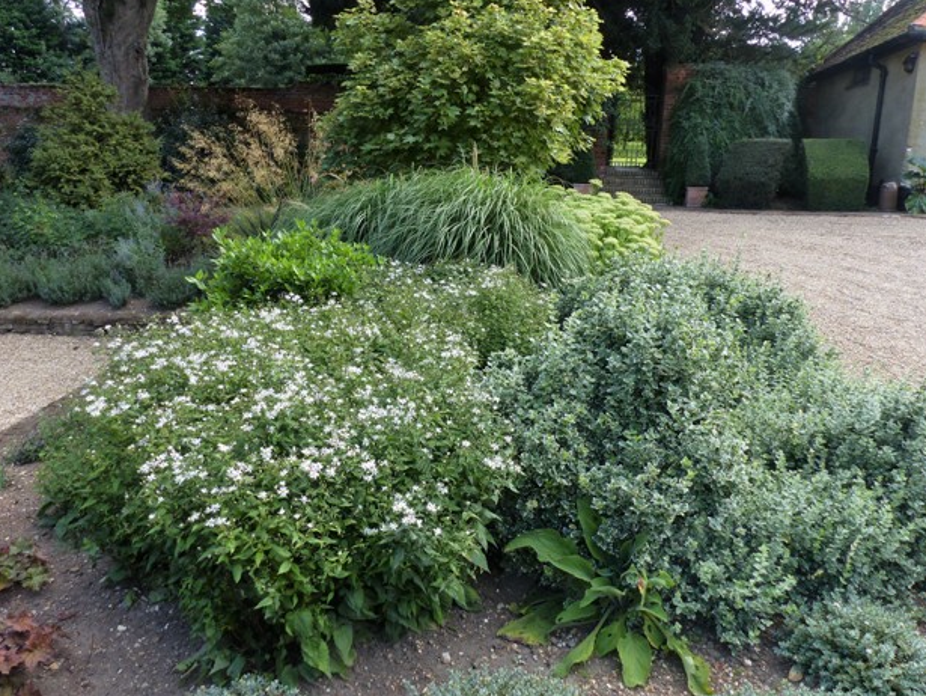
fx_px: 696
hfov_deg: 67.3
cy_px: 336
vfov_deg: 53.1
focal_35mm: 26
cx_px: 467
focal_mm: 4.5
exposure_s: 1/125
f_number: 4
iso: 100
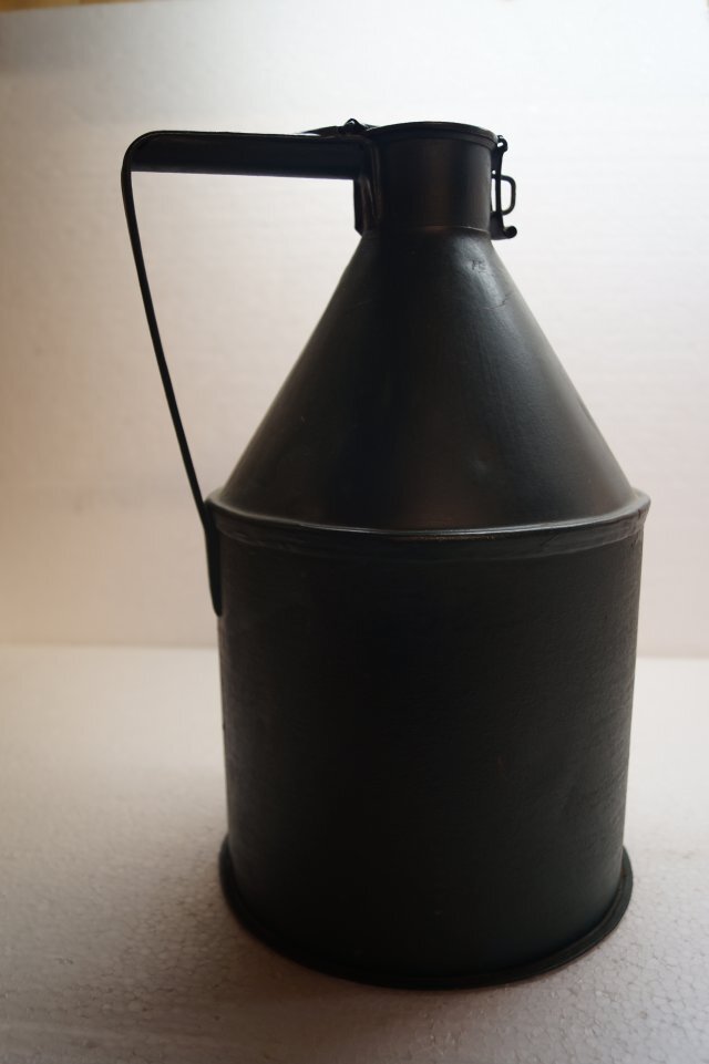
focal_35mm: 30
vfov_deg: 61.9
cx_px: 354
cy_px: 532
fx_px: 887
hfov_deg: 43.6
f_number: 4
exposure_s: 1/60
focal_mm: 20
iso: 320
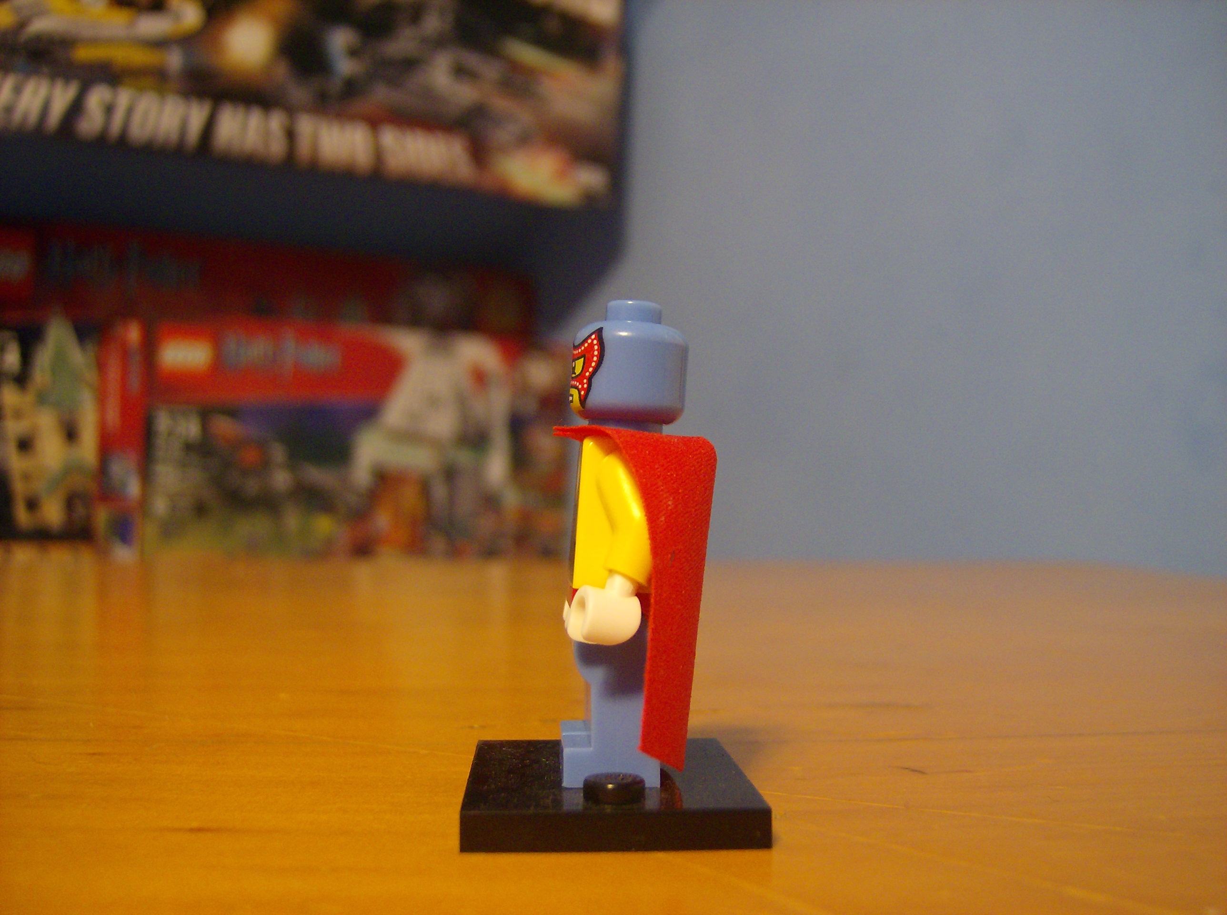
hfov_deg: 51.5
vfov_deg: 39.5
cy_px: 458
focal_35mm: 36
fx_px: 1273
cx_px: 614
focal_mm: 6
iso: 200
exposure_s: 1/5.55
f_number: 2.8
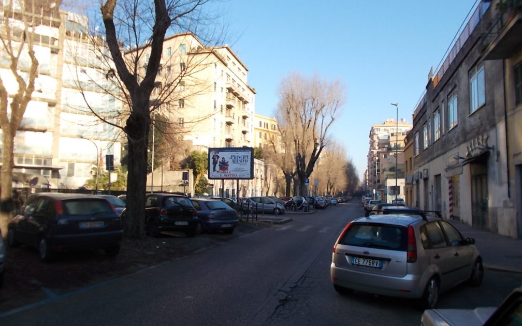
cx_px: 263
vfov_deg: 44.5
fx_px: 398
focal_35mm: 28
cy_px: 173
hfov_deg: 66.5
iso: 80
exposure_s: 1/400
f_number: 3.2
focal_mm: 4.6
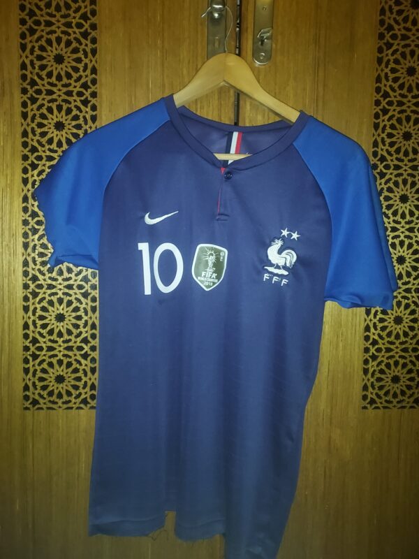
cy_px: 280
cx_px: 210
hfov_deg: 56.8
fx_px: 387
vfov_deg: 71.6
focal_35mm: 24
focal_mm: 4.6
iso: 400
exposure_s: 1/50
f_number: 1.8
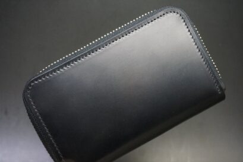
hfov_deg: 36.9
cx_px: 122
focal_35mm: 54
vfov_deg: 25.1
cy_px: 81
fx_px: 365
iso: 3200
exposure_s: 1/80
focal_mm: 36
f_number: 5.6
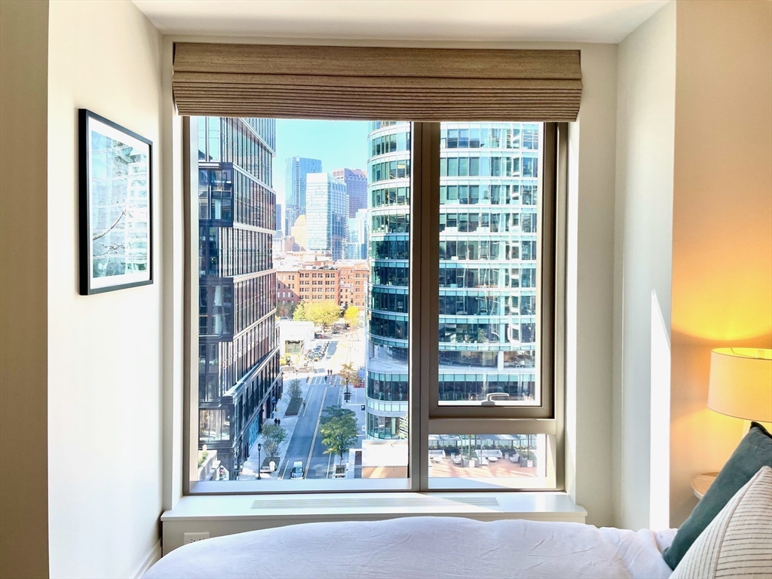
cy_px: 290
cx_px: 386
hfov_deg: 67.3
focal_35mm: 26
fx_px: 580
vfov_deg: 53.1
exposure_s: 1/202
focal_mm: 4.2
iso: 32
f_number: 1.6
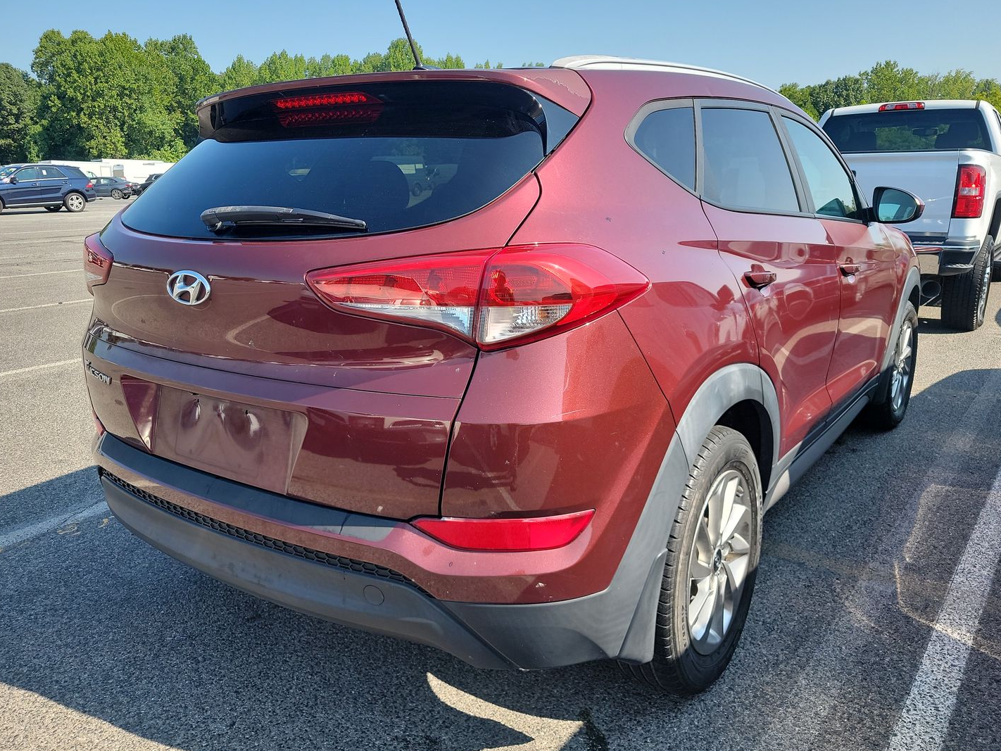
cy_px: 370
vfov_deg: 51.4
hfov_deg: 65.3
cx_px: 486
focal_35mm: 27
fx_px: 781
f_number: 1.8
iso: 50
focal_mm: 6.7
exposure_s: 1/391
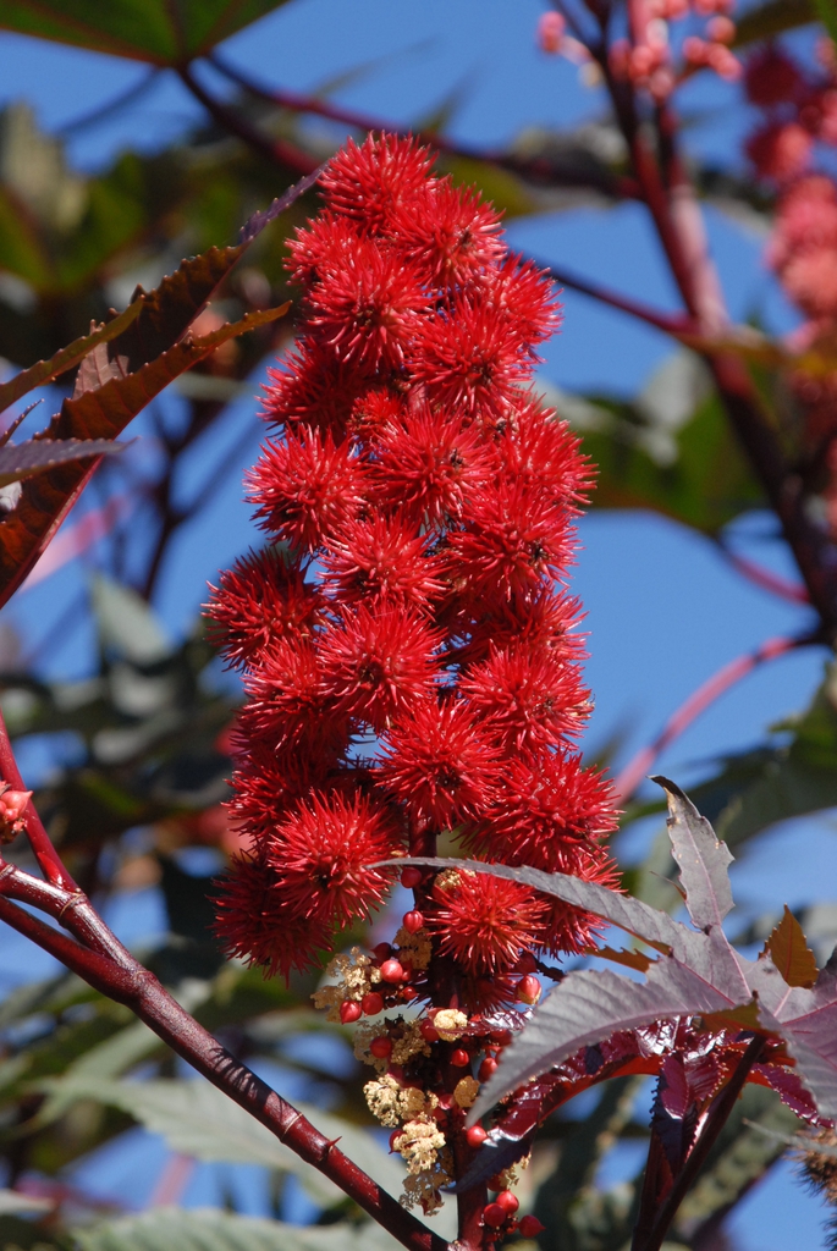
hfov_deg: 4.6
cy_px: 626
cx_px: 418
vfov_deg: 6.9
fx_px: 10437
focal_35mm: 300
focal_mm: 200
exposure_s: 1/320
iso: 400
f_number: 9
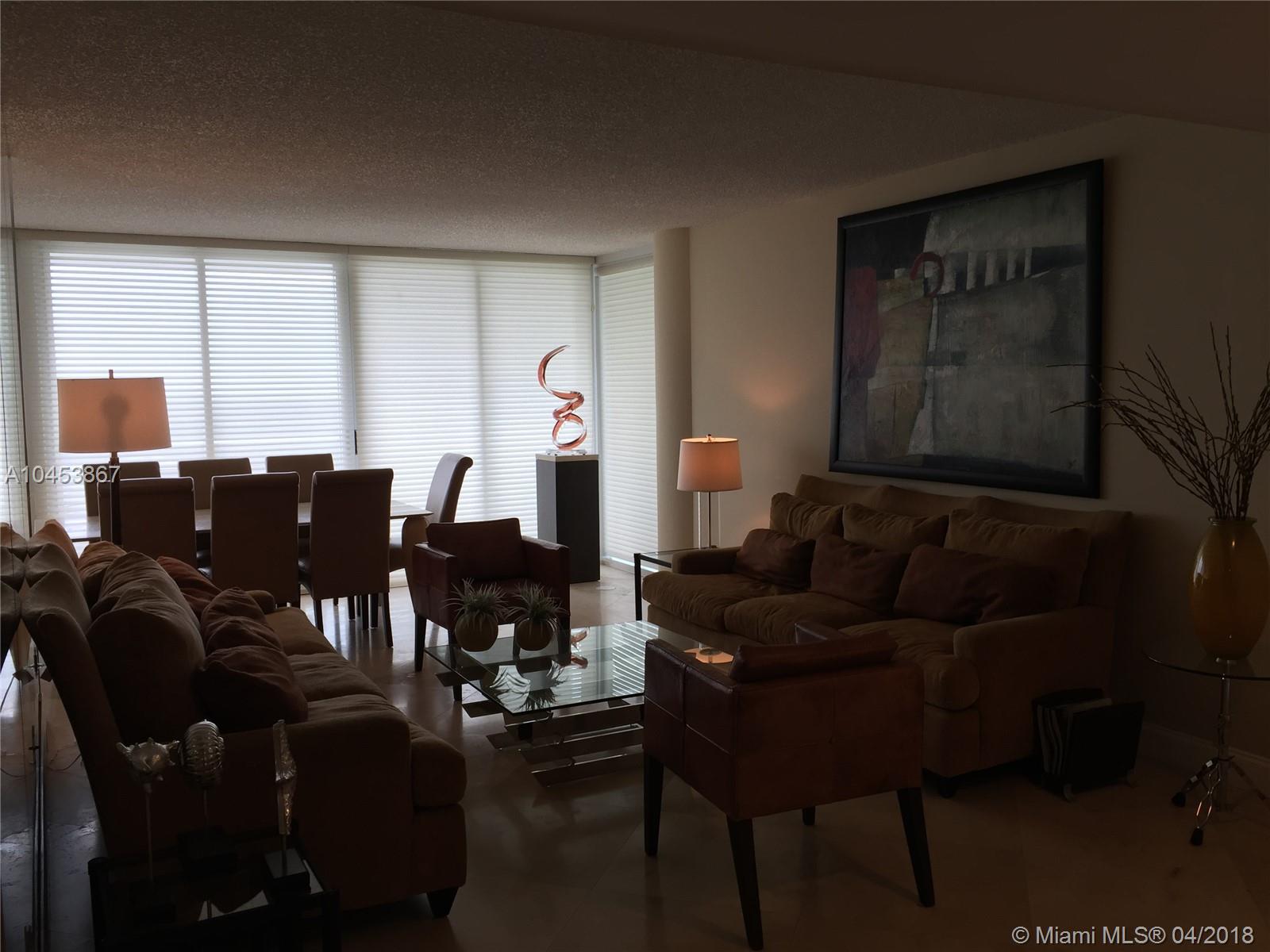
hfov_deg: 61.7
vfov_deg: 48.2
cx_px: 635
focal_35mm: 29
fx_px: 1064
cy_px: 476
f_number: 2.2
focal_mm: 4.15
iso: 32
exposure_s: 1/120
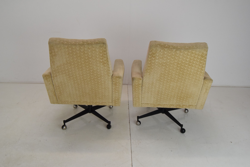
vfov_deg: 43.7
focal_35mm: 30
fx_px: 208
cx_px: 125
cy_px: 84
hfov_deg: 61.9
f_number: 8
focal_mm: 20
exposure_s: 1/250
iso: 1600
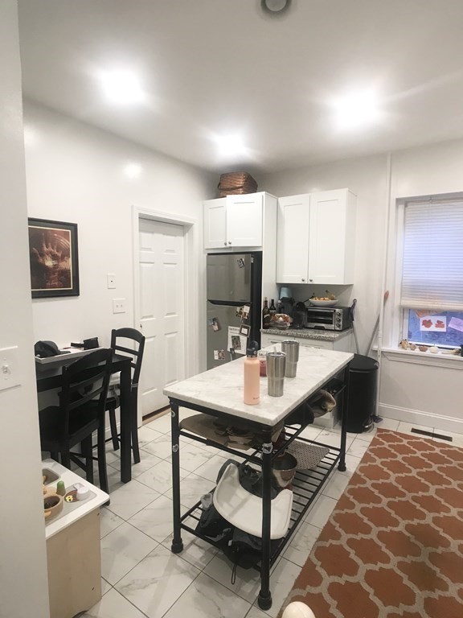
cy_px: 309
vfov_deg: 63.4
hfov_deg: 49.7
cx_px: 232
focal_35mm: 28
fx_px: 499
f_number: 1.8
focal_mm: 3.99
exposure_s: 1/24
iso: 40
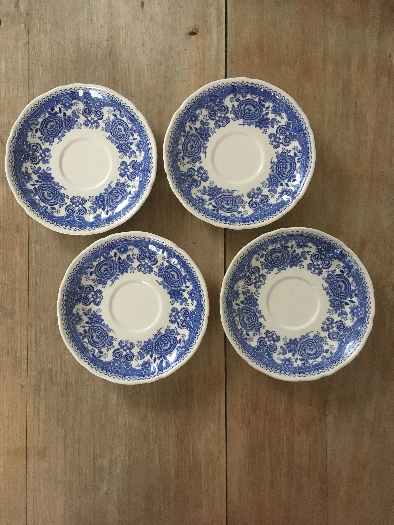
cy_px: 262
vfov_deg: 61.7
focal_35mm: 29
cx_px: 197
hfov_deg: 48.2
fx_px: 440
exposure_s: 1/33
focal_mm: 4.15
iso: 160
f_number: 2.2
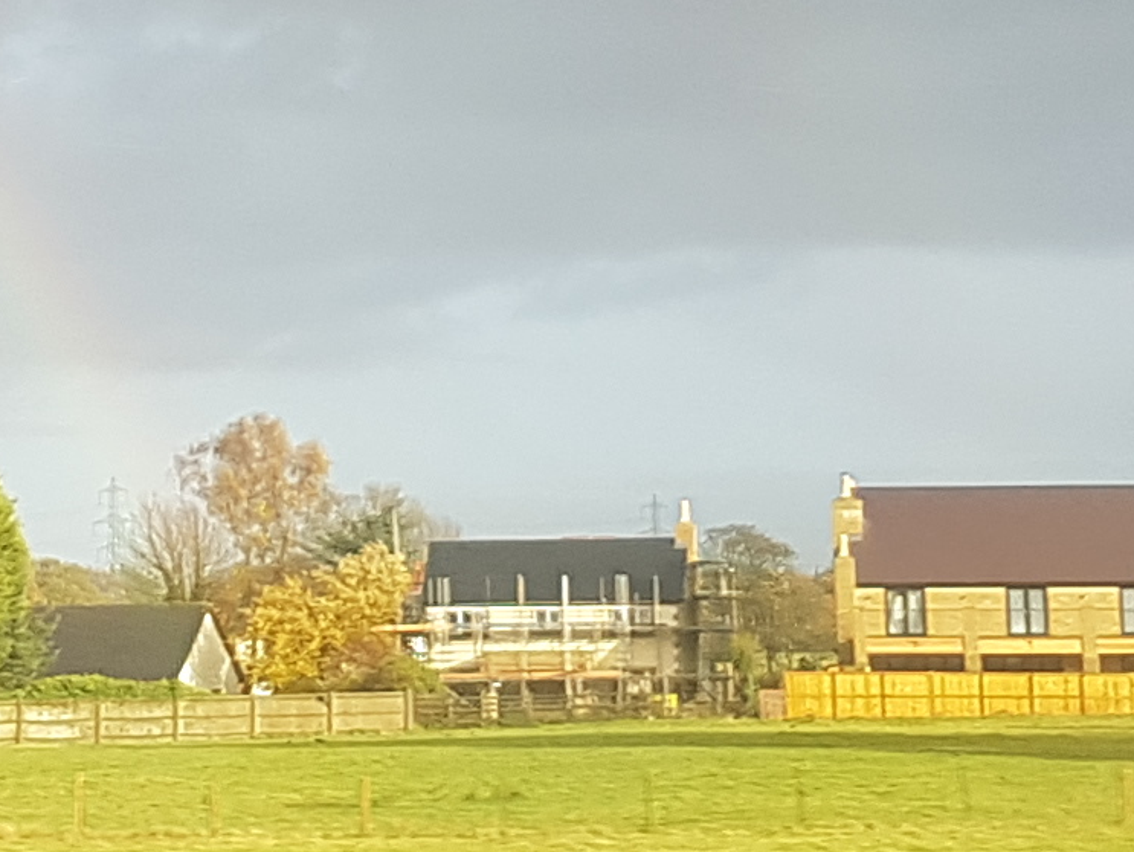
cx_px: 375
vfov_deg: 10.4
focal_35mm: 141
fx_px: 4621
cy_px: -12
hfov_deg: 14.0
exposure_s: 1/198
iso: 50
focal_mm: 4.2
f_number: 1.7
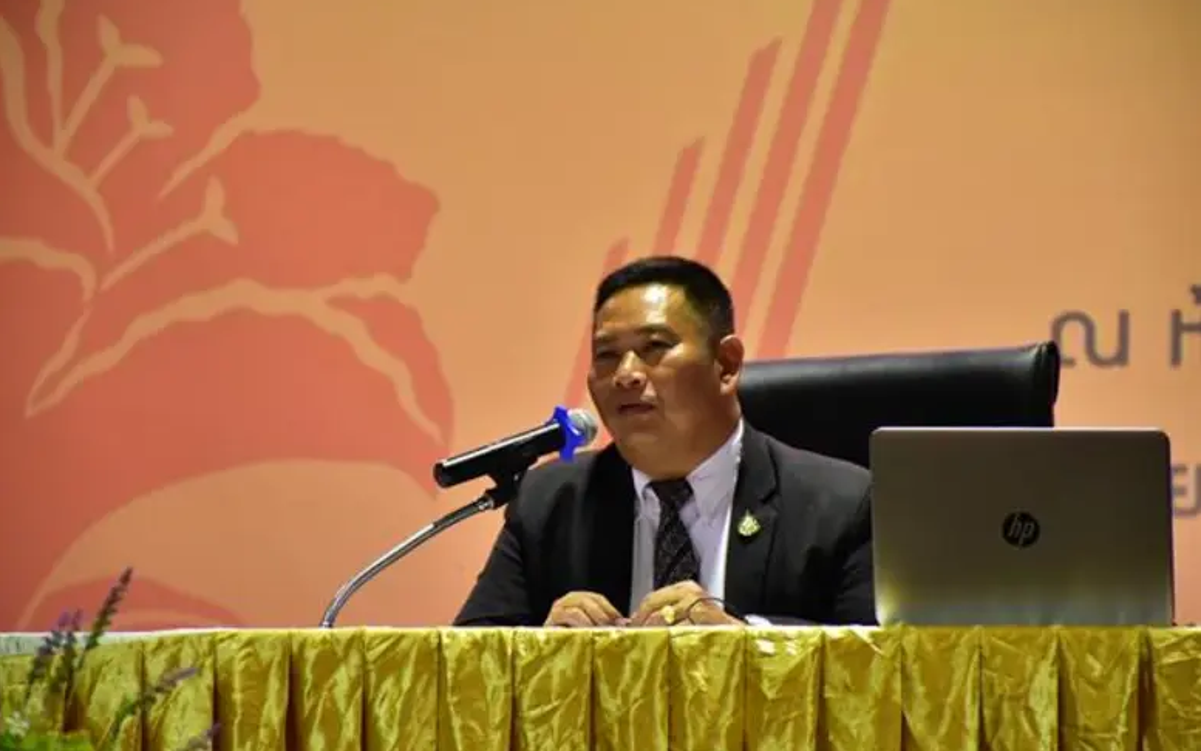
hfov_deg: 9.8
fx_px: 7039
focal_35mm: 215
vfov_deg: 6.1
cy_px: 390
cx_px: 600
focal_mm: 140
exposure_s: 1/45
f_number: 5.6
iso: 3200
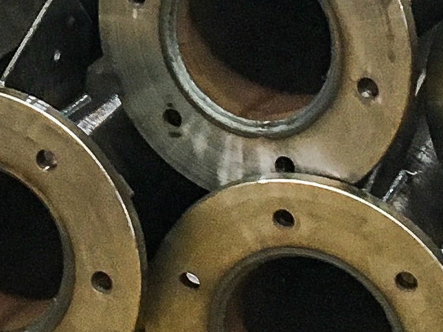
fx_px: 2188
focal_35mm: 171
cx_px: 73
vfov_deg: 8.4
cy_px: -250
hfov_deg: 11.5
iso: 160
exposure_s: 1/33
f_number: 2.2
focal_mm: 4.15
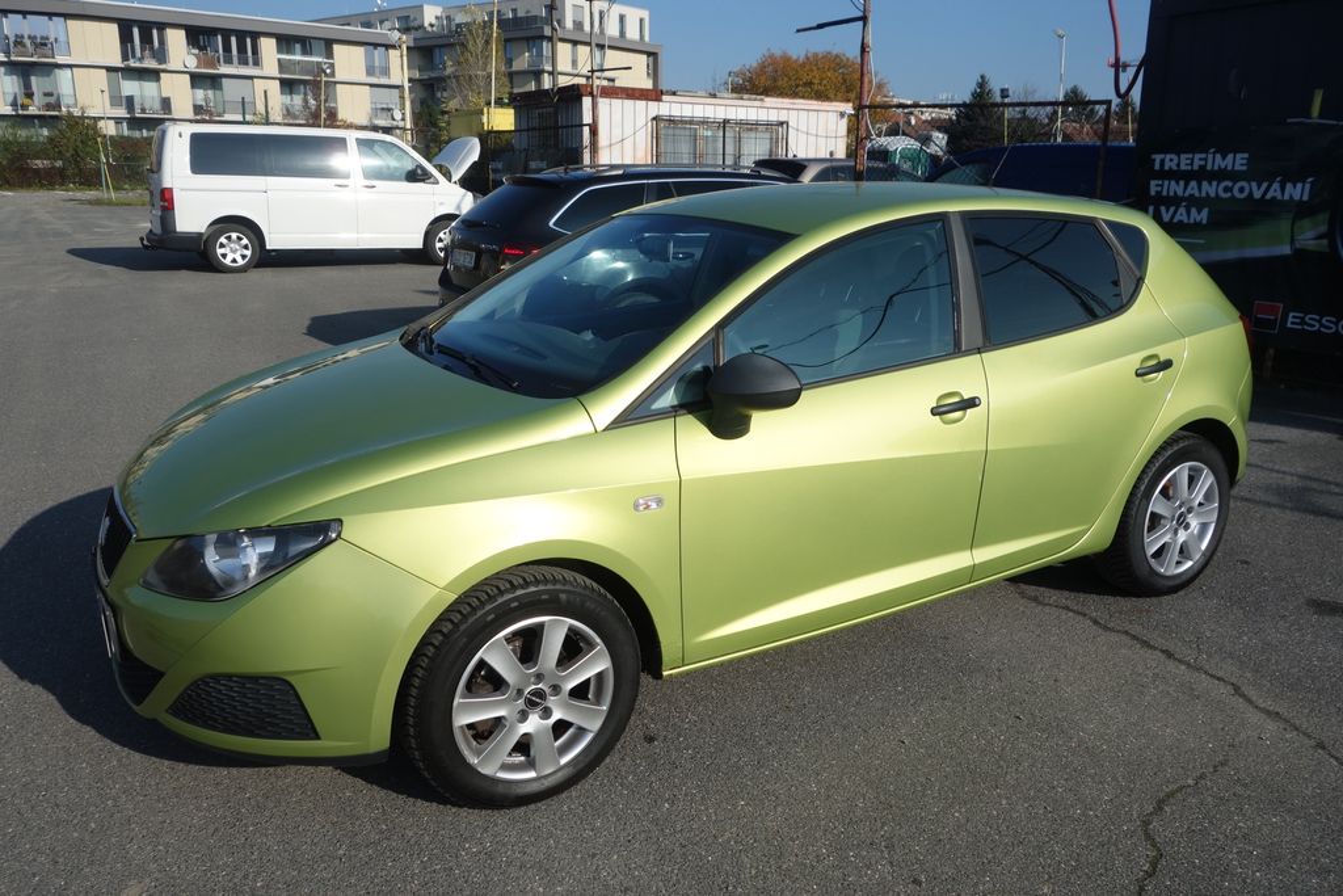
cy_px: 448
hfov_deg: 65.5
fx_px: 1045
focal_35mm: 28
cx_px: 672
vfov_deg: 46.4
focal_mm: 10.4
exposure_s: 1/640
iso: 125
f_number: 5.6
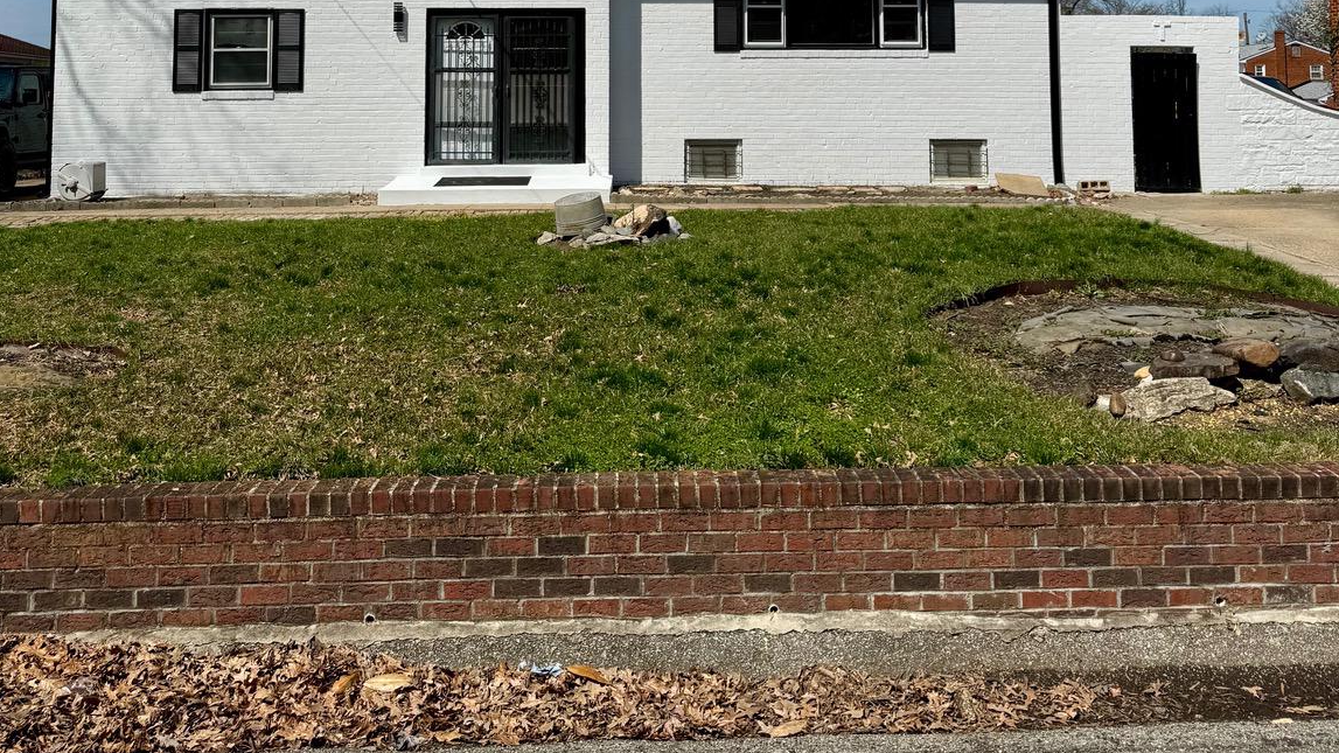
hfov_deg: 56.6
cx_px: 668
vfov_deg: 31.4
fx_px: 1243
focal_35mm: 35
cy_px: 13
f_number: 1.78
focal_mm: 6.76
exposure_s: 1/9009
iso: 80
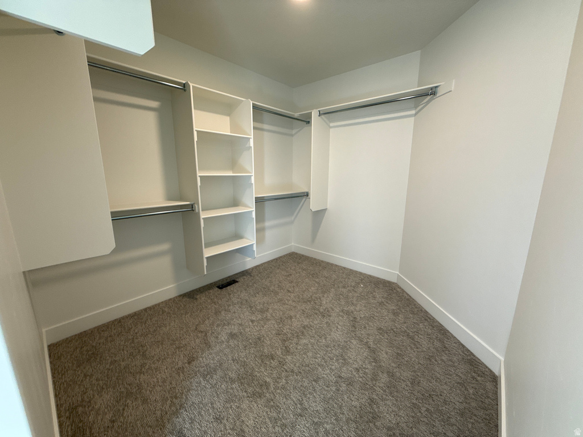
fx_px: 236
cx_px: 292
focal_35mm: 14
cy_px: 218
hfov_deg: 102.1
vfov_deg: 85.7
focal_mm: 2.22
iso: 125
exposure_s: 1/120
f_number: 2.2
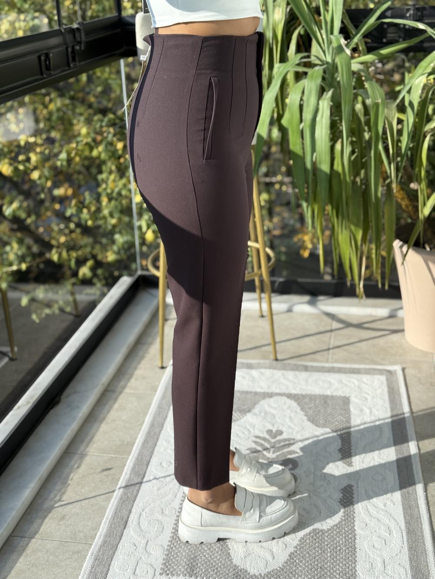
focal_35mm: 48
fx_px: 804
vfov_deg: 39.7
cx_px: 218
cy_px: 290
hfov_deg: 30.3
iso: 64
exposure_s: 1/975
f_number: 1.78
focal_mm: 6.76
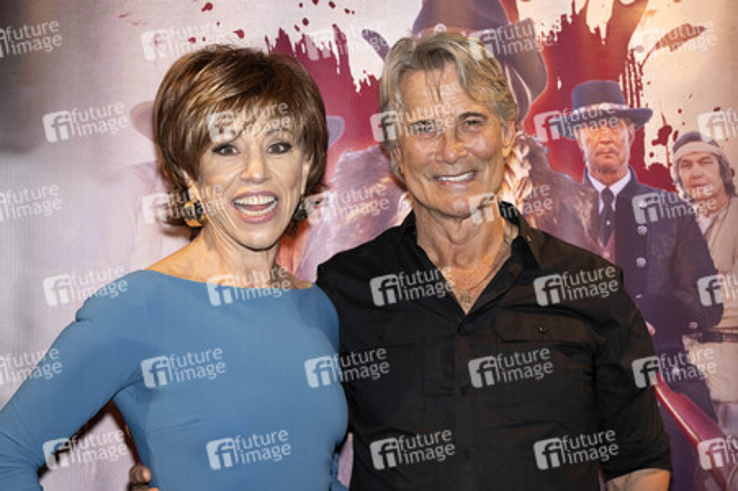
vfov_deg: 27.0
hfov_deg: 39.6
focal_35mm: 50
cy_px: 246
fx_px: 1024
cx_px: 369
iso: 800
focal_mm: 50
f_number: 5
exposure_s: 1/200
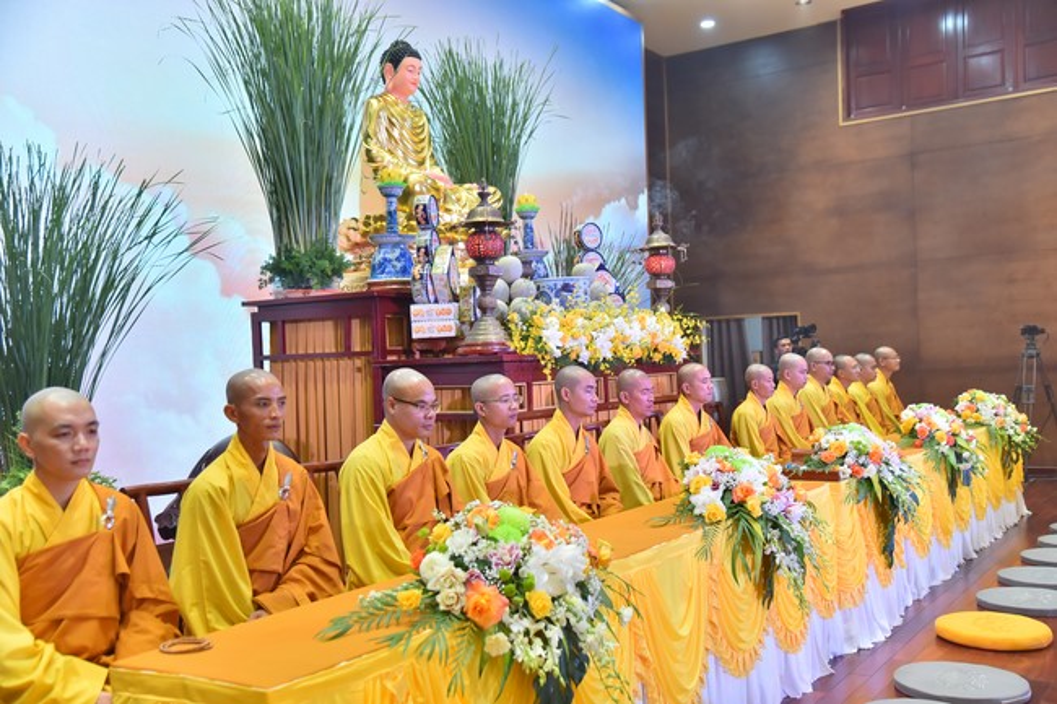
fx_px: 1115
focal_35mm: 38
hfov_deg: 50.7
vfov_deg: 35.0
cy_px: 352
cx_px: 528
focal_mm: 38
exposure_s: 1/100
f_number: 5.6
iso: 1000
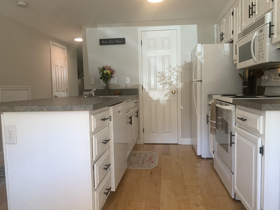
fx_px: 210
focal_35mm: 26
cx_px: 140
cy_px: 105
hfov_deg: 67.3
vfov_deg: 53.1
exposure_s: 1/120
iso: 40
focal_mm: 4.25
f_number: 1.8
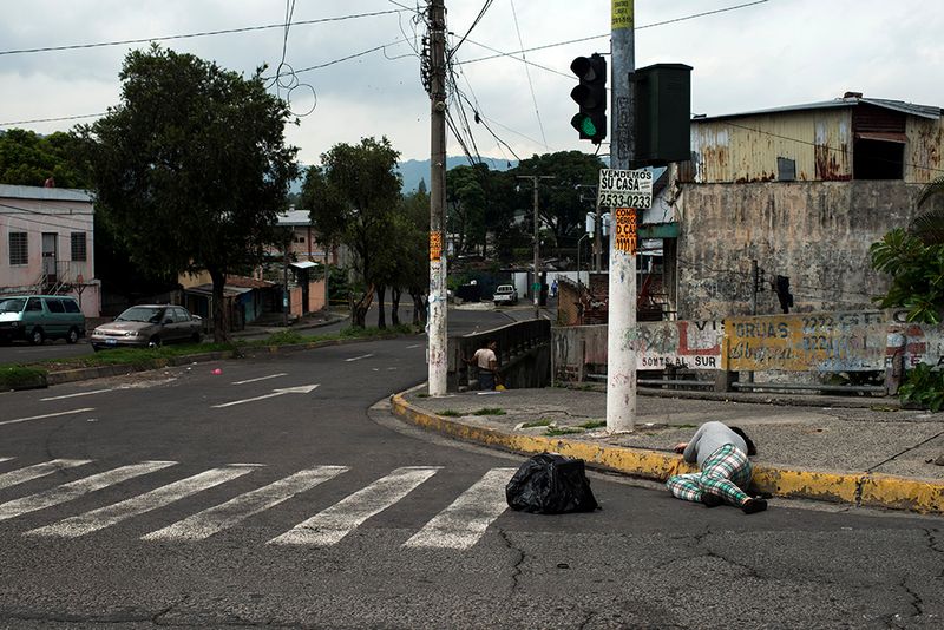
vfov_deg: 37.9
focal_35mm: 35
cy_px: 315
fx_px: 918
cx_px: 472
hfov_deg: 54.4
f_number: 7.1
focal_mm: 35
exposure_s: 1/400
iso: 200
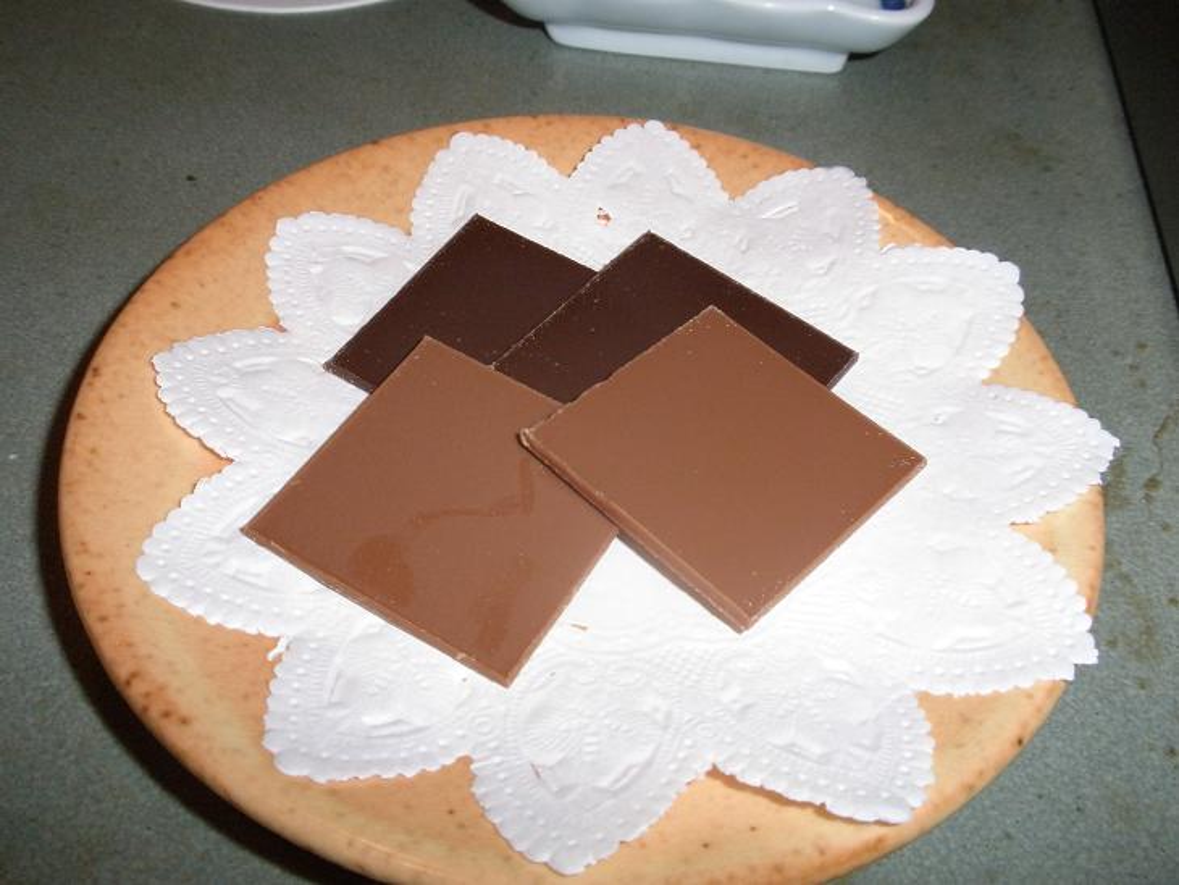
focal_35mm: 37
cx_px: 590
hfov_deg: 50.1
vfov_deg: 38.7
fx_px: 1261
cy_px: 442
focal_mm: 6.6
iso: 200
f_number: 10
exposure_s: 1/30
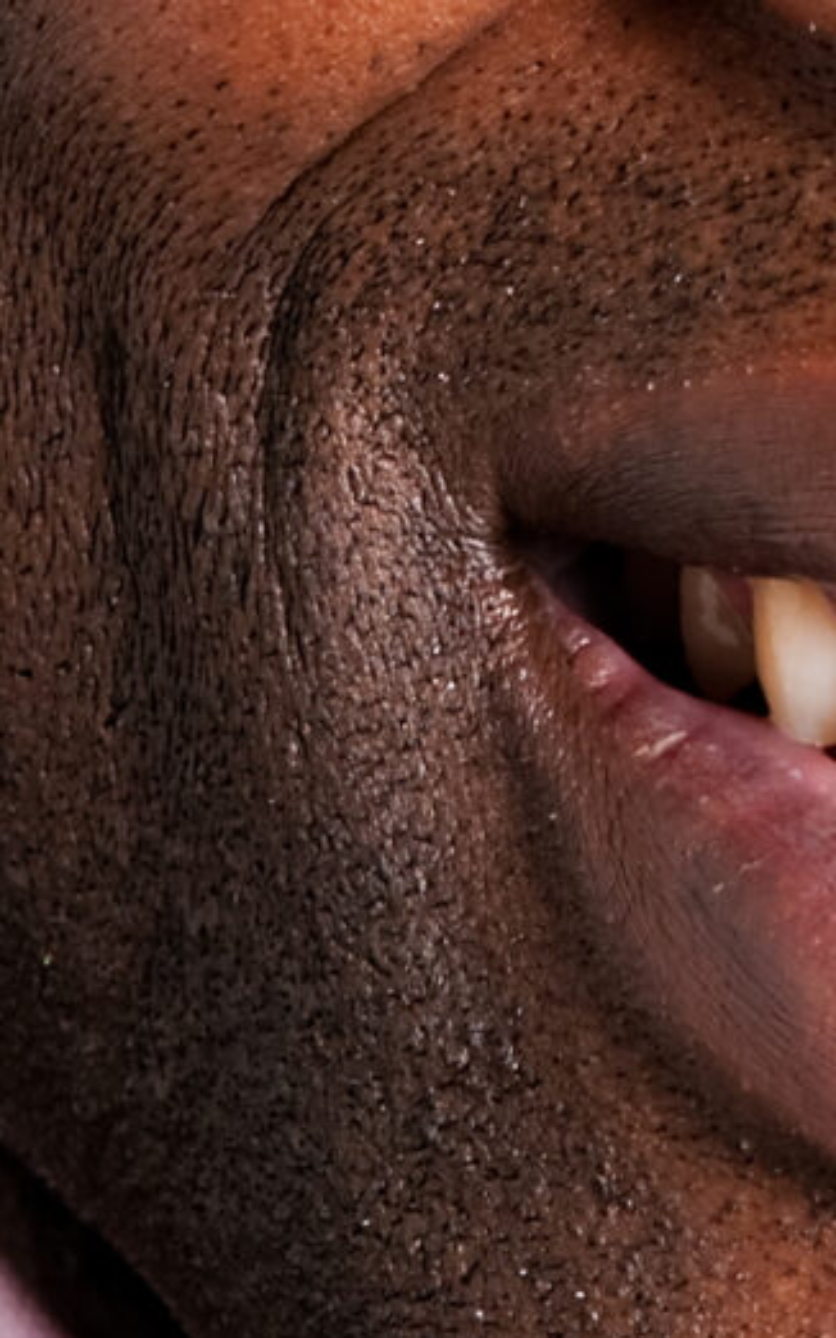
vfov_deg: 2.7
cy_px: -62
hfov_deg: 1.7
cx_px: 1108
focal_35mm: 786
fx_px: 28687
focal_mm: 105
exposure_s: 1/60
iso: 100
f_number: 7.1
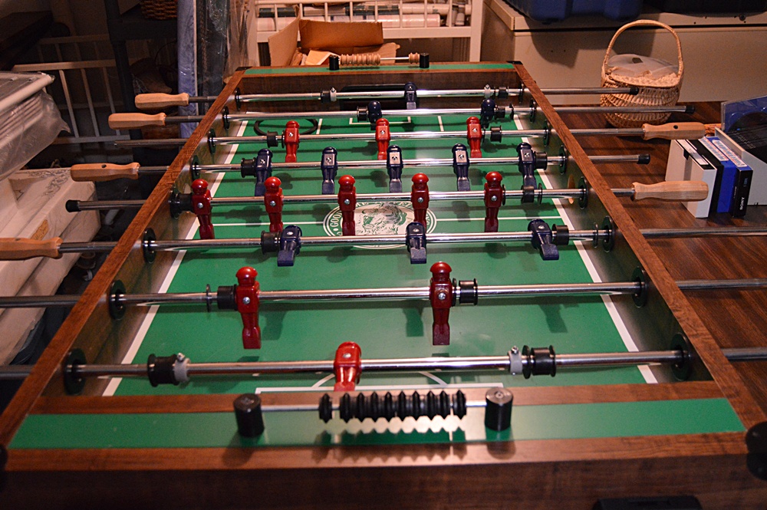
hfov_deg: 62.0
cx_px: 384
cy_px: 255
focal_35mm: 30
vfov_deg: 43.5
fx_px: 639
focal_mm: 20
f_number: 3.5
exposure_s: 1/60
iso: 2500
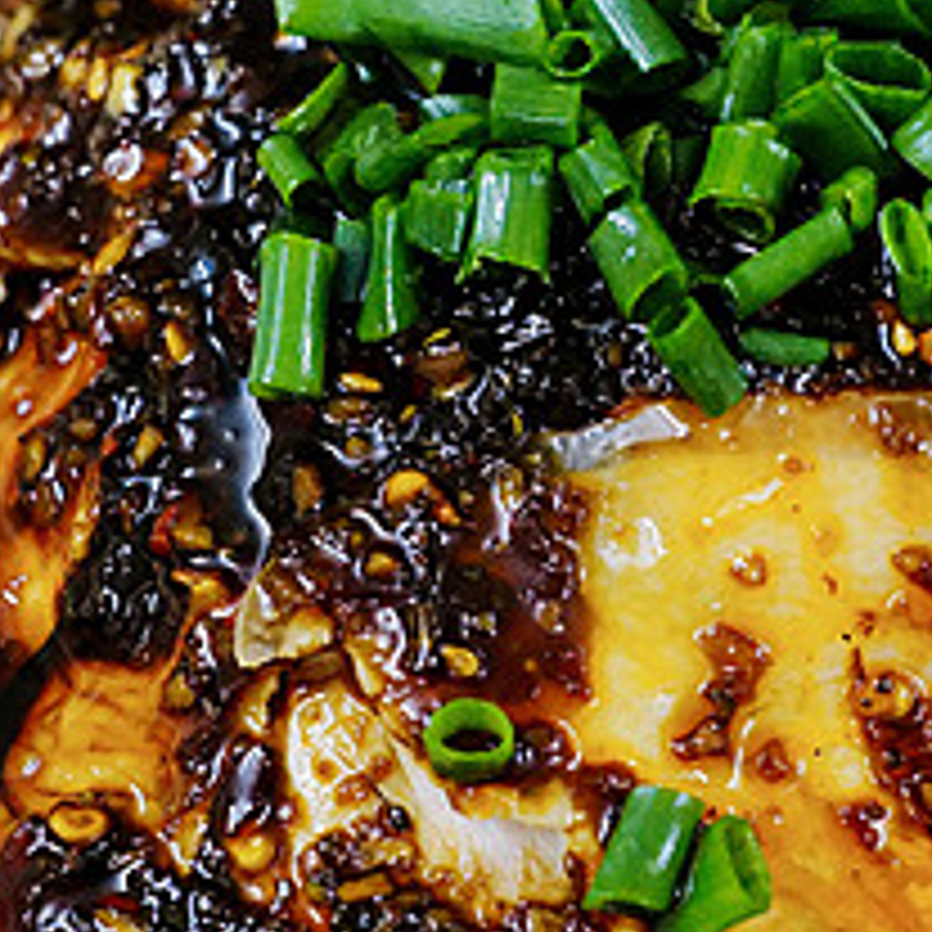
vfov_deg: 18.9
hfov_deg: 18.7
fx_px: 2802
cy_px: 527
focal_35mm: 92
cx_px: 729
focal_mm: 28
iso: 3200
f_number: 4
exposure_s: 1/250
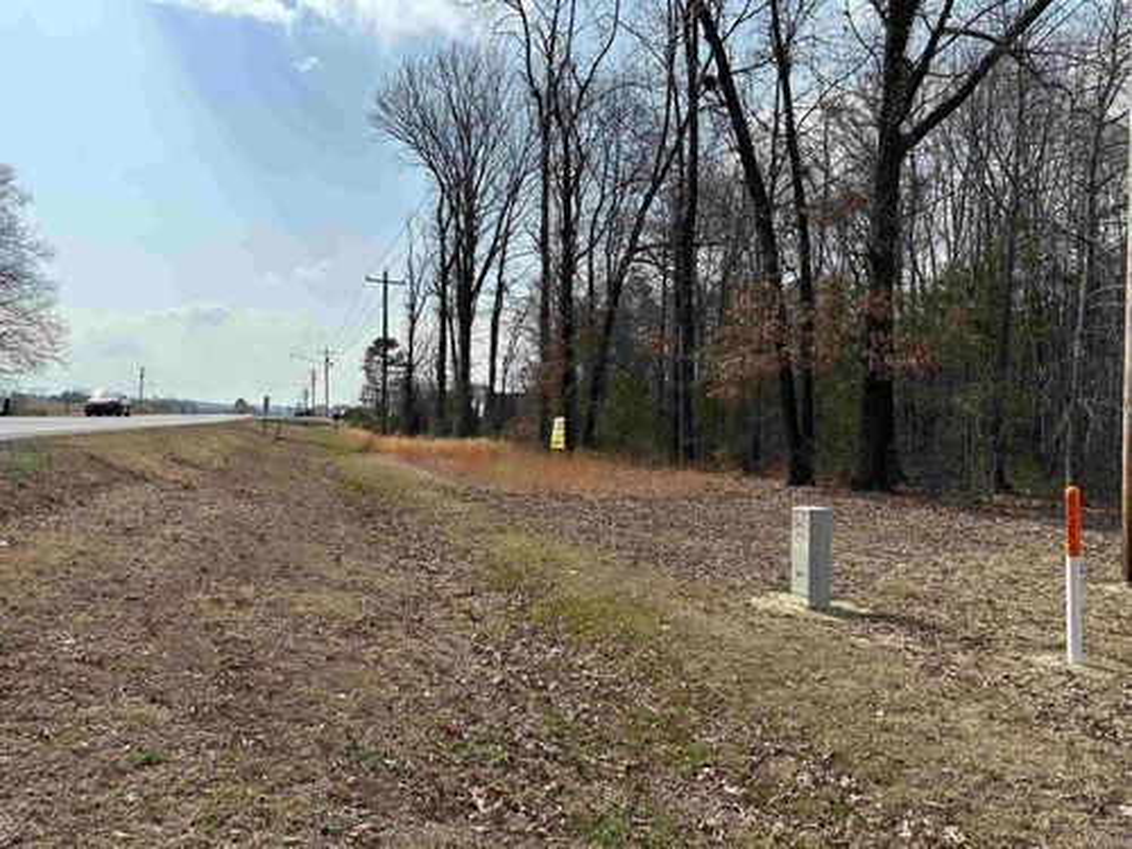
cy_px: 424
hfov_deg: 71.6
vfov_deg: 56.8
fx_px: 785
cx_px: 566
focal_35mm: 24
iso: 80
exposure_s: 1/6623
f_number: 1.78
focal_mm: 6.86
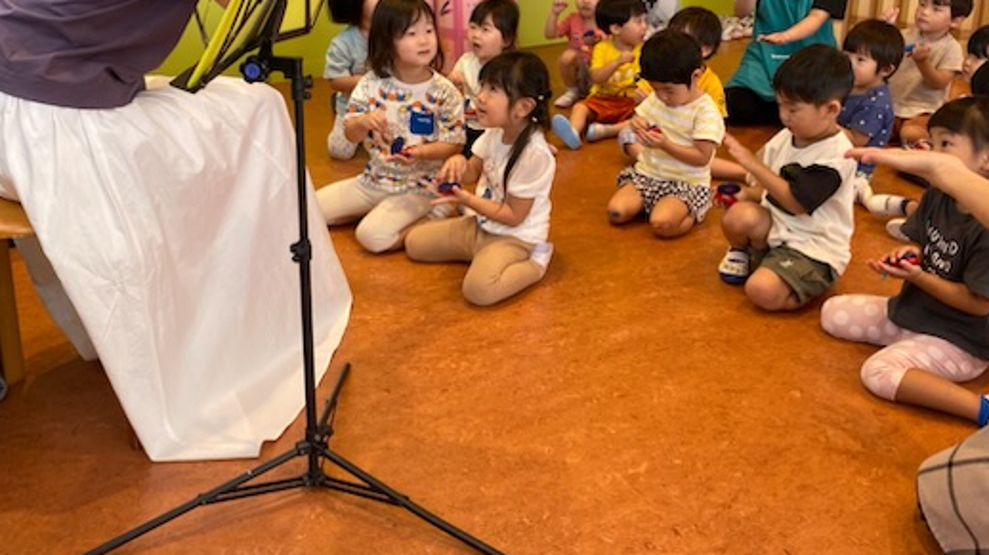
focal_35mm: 35
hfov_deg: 56.6
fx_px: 918
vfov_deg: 32.8
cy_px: 113
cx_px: 510
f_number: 1.8
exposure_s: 1/121
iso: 64
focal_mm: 4.25
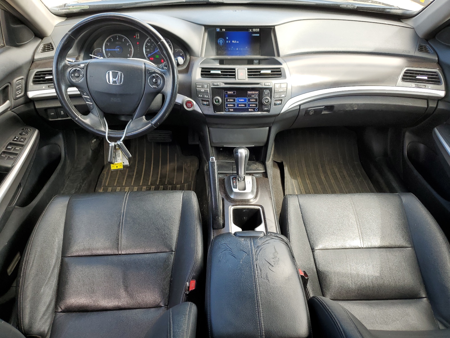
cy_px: 169
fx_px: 338
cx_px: 225
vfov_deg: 53.1
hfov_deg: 67.3
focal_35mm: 26
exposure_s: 1/159
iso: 50
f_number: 1.5
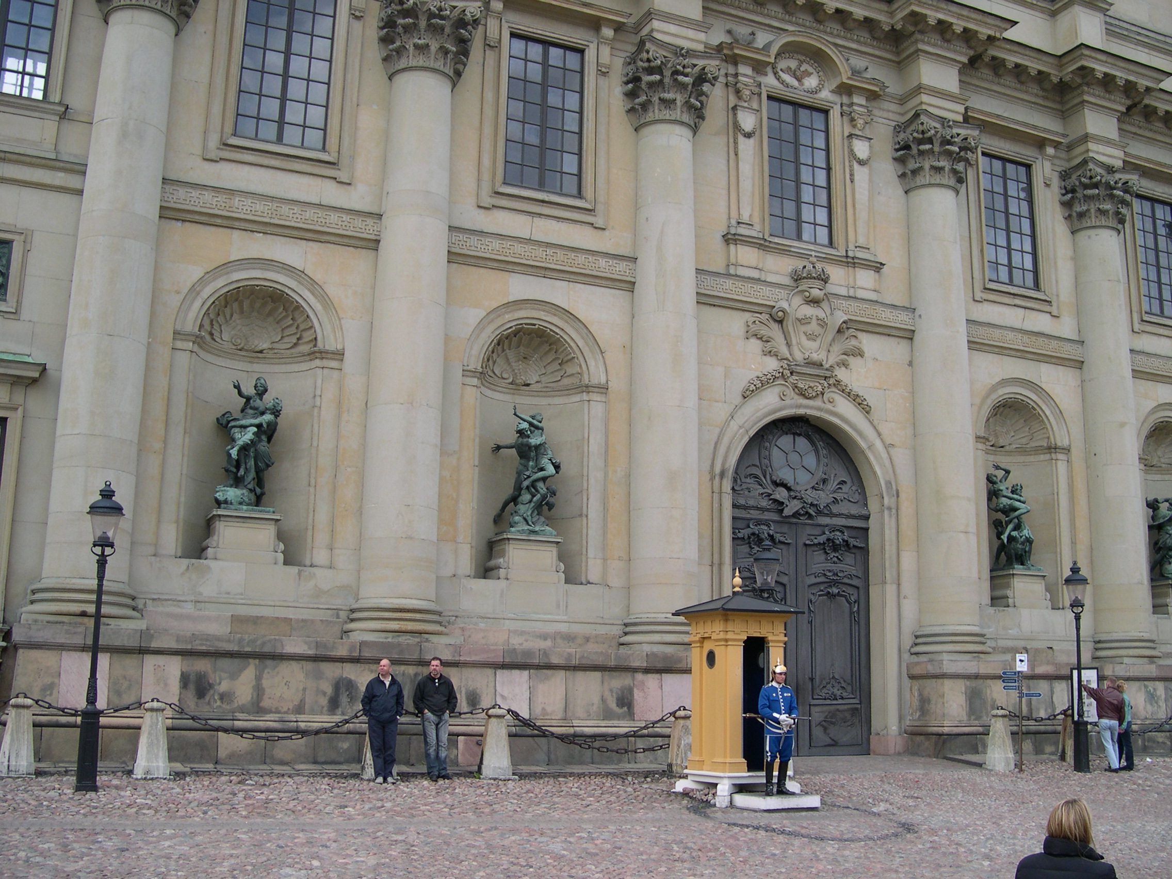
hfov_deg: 49.0
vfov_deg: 37.7
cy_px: 440
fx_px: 1287
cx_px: 586
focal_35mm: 38
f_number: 2.8
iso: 100
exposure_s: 1/308
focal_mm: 8
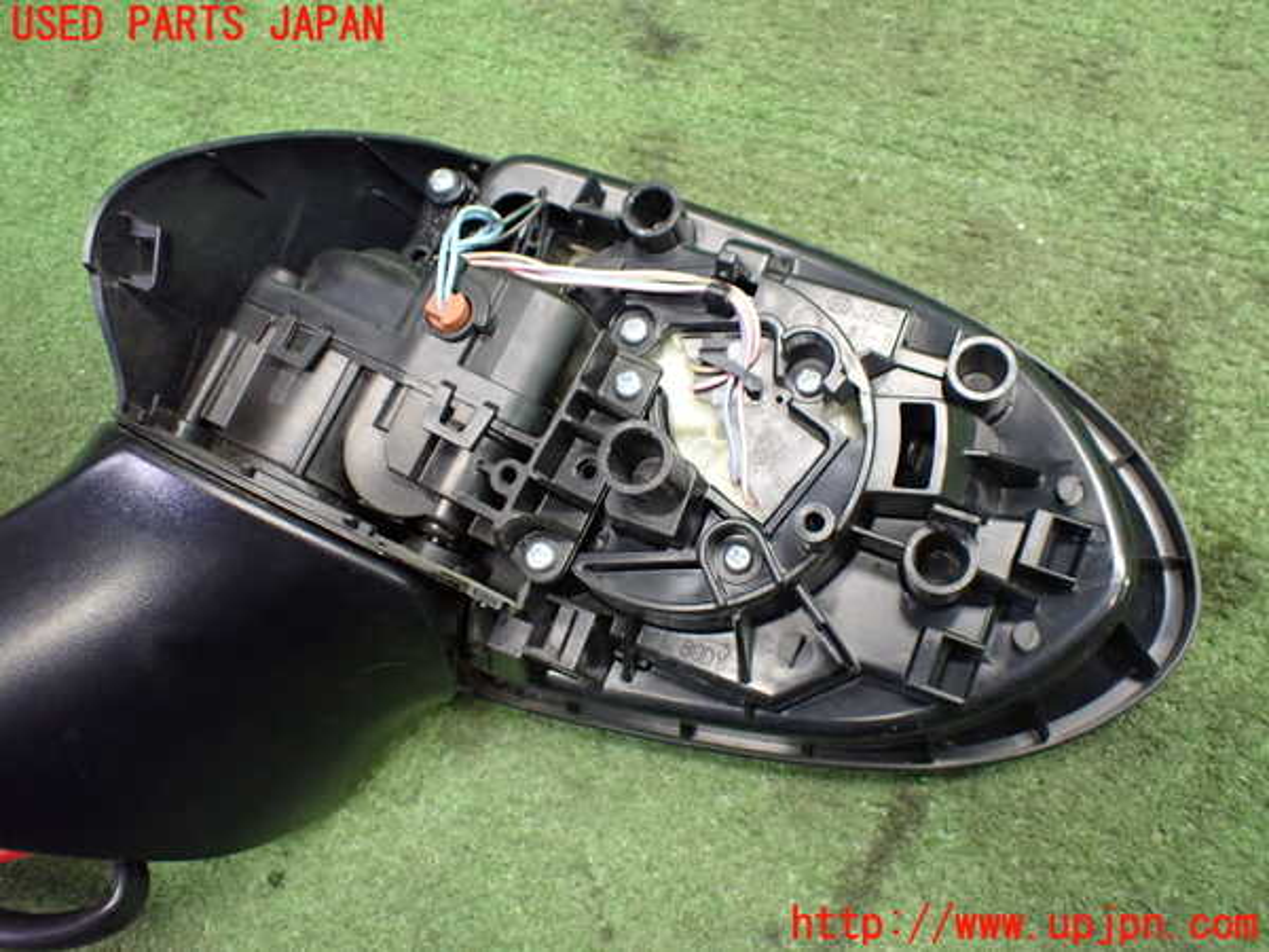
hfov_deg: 60.0
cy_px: 476
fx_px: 1100
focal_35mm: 30
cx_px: 634
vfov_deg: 46.8
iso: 800
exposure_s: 1/60
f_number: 2.3
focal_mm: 5.4
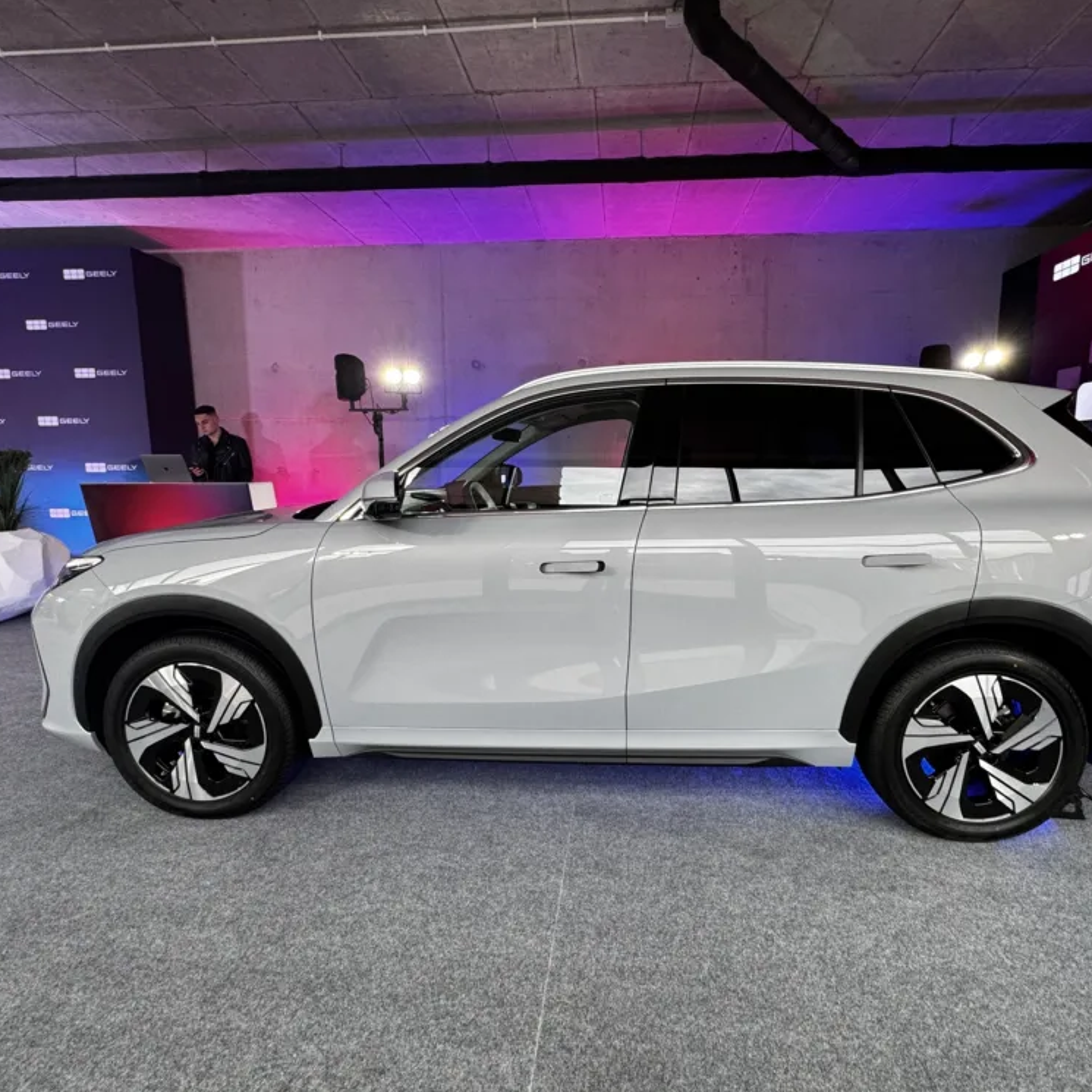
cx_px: 589
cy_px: 538
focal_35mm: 17
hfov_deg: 83.8
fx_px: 607
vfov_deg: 84.0
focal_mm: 2.22
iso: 125
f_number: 2.2
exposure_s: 1/101
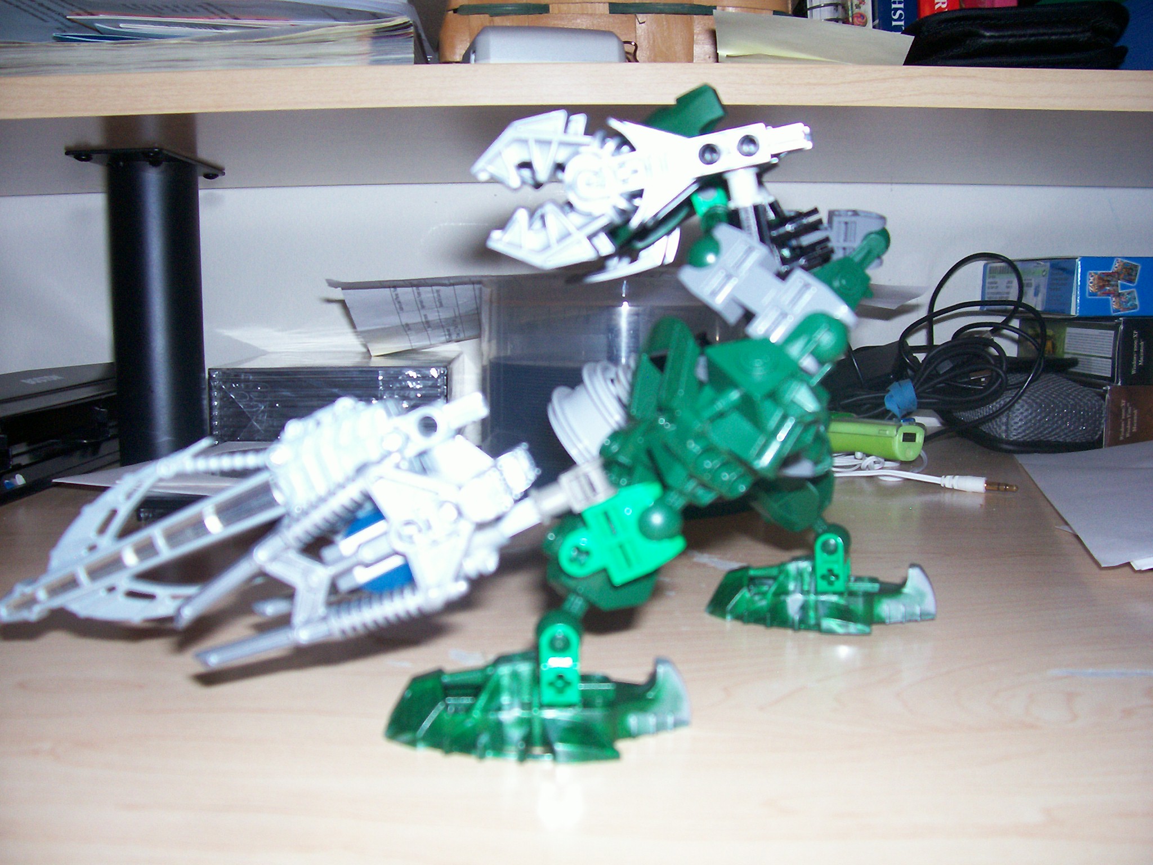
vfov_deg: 41.8
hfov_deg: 54.0
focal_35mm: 34
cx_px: 576
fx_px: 1132
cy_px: 432
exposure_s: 1/112
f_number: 2.7
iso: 140
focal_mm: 5.6
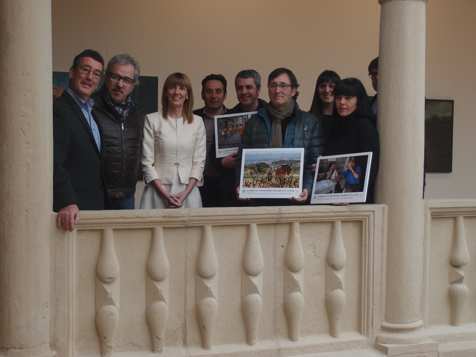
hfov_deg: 38.2
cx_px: 238
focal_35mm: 50
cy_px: 178
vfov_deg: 29.1
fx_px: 688
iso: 100
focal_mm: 10.83
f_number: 2.1
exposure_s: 1/125
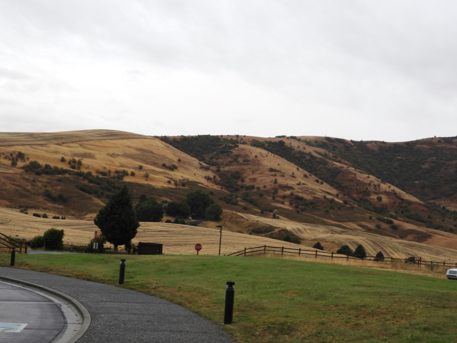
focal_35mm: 50
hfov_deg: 38.2
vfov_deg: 29.1
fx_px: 660
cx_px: 228
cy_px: 172
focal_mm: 9
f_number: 4
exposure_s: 1/320
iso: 100
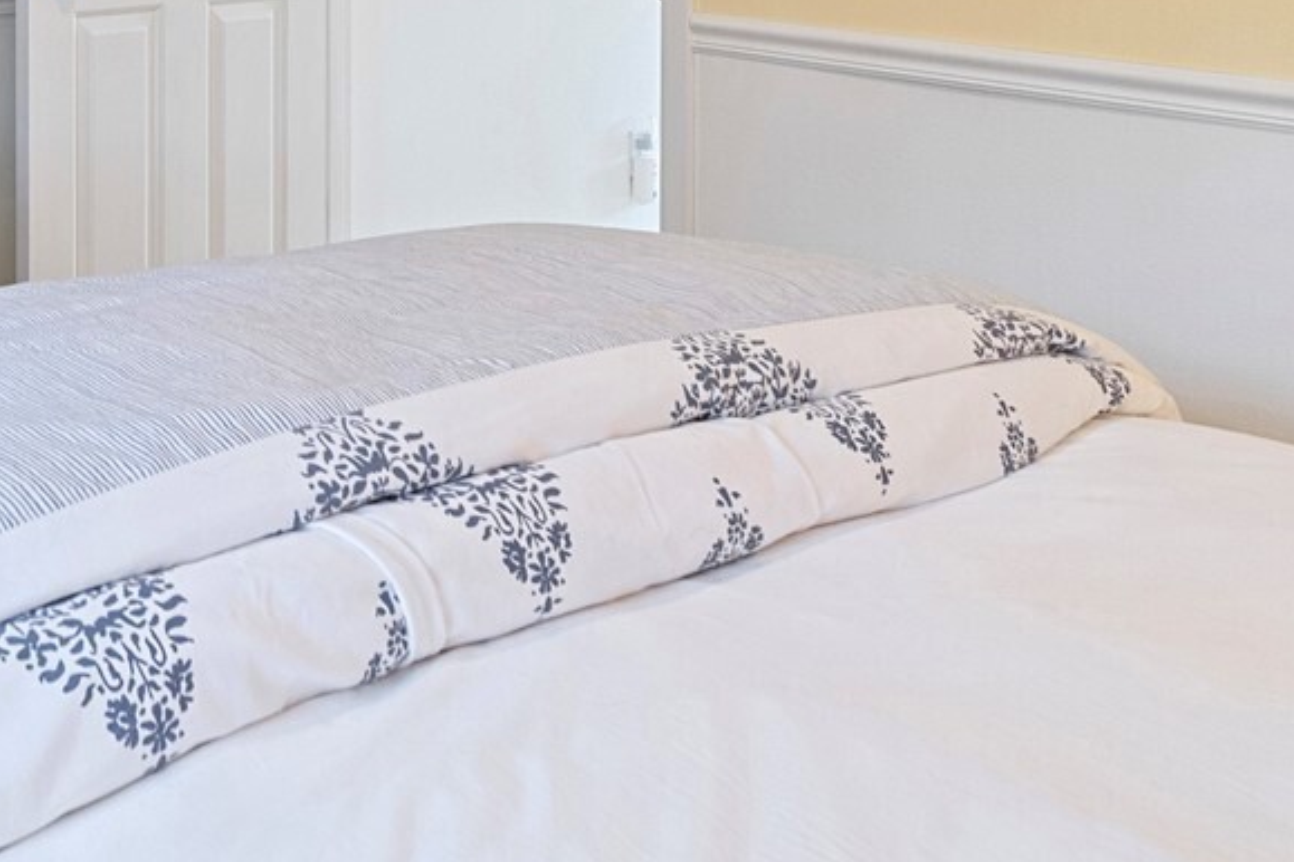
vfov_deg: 27.8
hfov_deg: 37.3
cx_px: -129
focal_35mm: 44
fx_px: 1581
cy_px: -86
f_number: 9
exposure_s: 1
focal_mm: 10
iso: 200
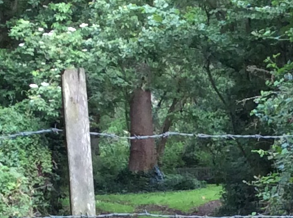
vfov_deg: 7.9
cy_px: 365
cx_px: 263
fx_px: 1537
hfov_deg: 10.8
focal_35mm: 182
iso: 64
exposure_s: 1/100
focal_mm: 3.3
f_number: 2.4
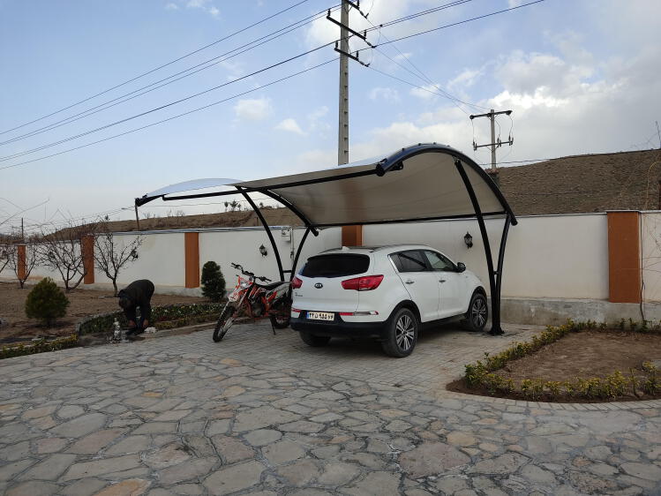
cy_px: 248
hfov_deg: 67.3
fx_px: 497
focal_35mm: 26
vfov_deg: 53.1
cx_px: 330
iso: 100
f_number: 1.79
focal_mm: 4.74
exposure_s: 1/389
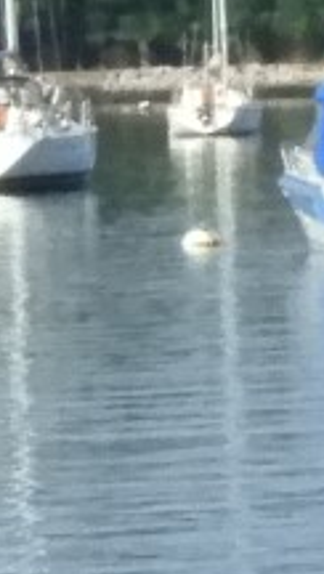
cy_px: 303
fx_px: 12713
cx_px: -778
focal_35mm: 835
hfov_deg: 1.5
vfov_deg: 2.6
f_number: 8
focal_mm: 20.6
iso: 1600
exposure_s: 1/3200
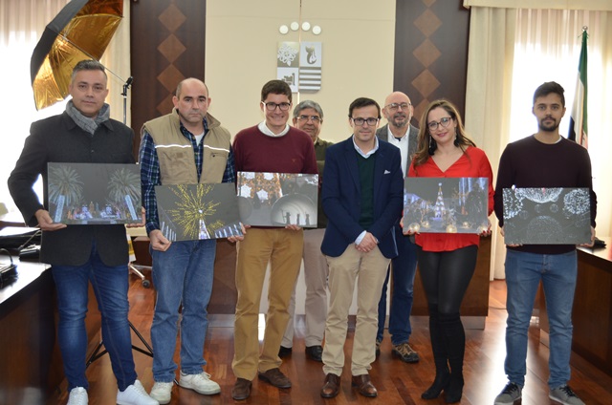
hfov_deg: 39.0
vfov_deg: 26.4
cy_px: 202
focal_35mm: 51
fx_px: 865
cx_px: 306
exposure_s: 1/60
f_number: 4.5
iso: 450
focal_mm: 34
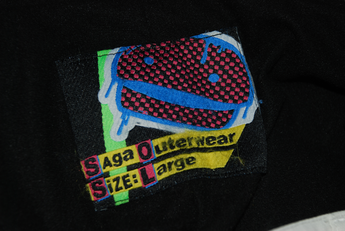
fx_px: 1007
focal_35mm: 105
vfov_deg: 13.1
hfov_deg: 19.4
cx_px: 172
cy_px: 116
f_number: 5.6
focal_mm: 70
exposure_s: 1/125
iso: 100
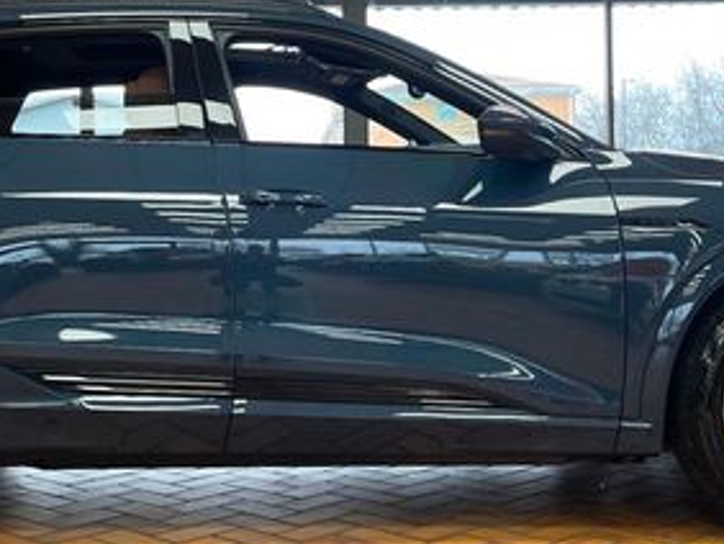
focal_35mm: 59
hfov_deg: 32.5
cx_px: 262
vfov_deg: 24.8
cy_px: 210
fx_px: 1235
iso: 100
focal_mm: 4.2
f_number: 1.6
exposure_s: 1/120
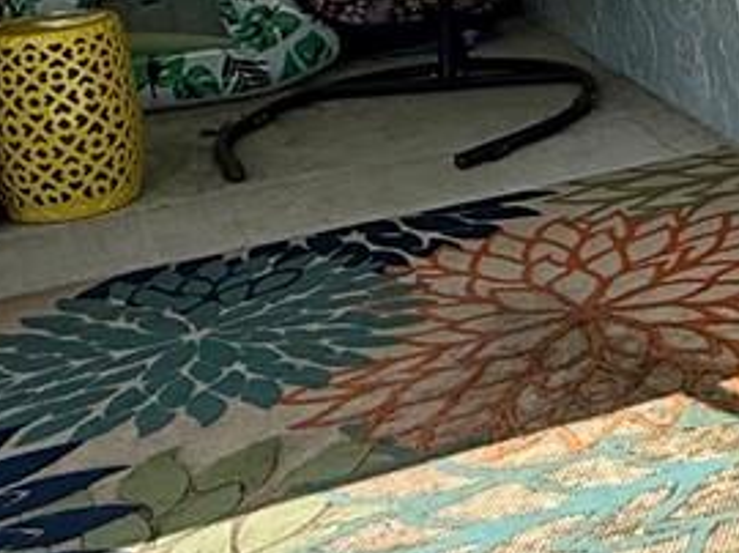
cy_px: -120
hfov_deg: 20.7
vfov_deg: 16.9
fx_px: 1770
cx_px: 1051
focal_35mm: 83
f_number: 2.2
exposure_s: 1/1167
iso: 50
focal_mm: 2.22
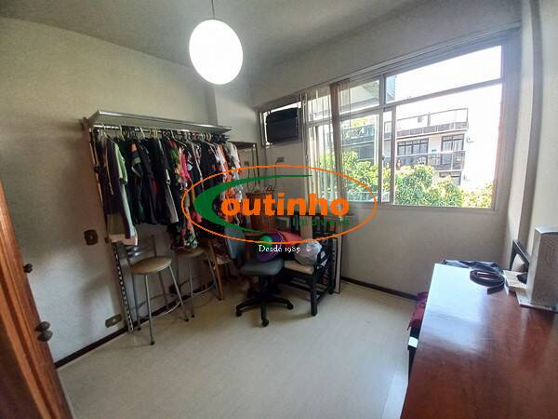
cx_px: 279
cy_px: 210
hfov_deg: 106.2
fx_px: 210
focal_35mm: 13
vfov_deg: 89.9
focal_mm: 1.42
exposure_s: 1/60
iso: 125
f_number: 2.2
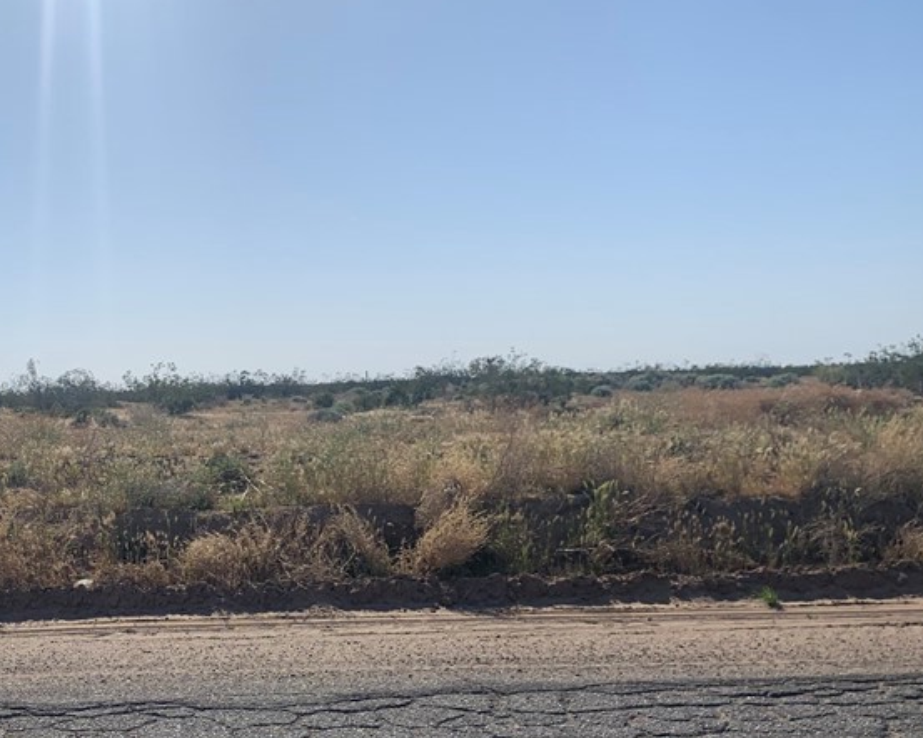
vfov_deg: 31.7
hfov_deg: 37.7
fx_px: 1283
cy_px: 514
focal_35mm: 47
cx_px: 147
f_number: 1.8
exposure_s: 1/5405
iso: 25
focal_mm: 4.25
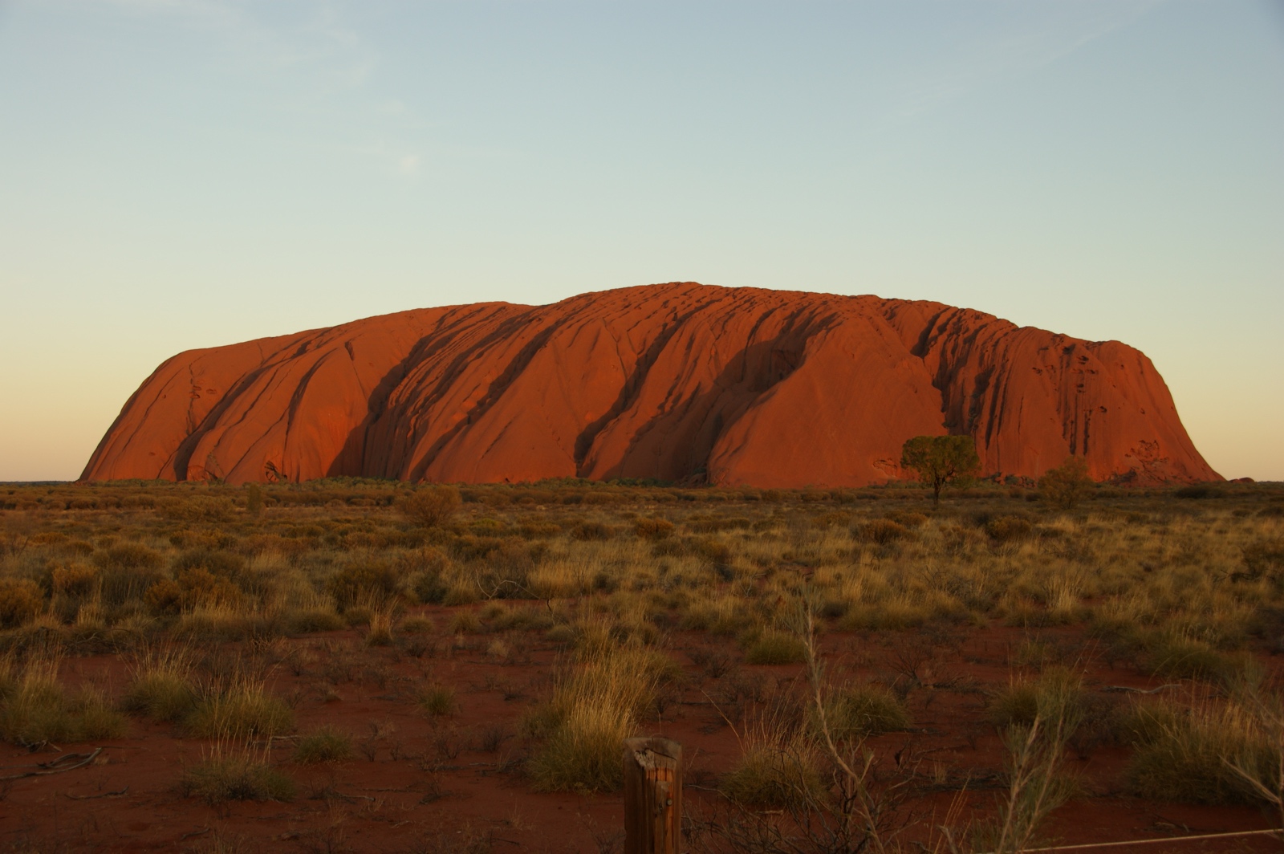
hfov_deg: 46.4
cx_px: 642
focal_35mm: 42
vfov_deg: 31.8
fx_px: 1497
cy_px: 427
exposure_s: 1/60
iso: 100
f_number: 7.1
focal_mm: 28
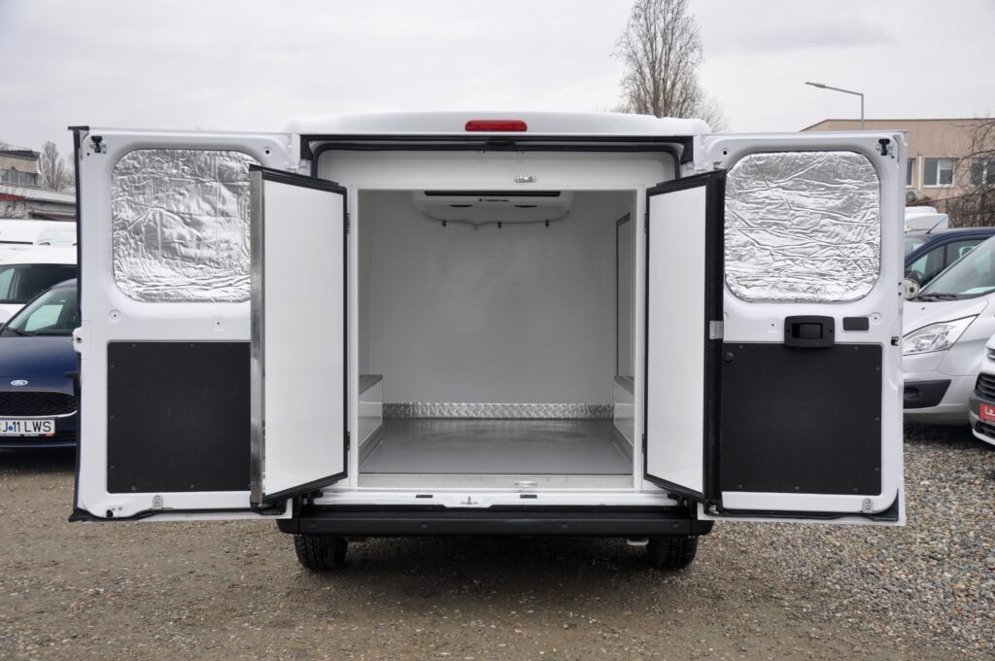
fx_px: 1077
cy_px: 330
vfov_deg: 34.1
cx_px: 498
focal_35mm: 39
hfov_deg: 49.6
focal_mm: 26
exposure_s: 1/160
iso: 400
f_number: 6.3
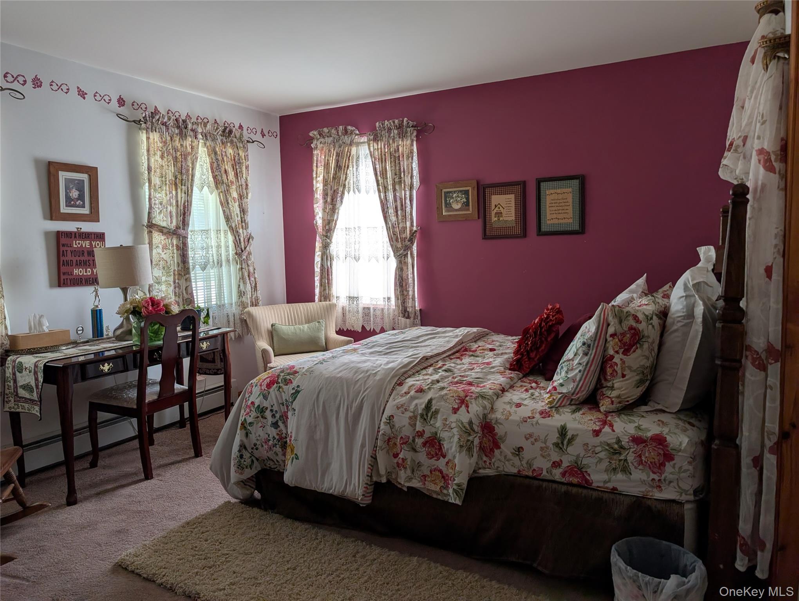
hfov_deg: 71.5
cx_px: 400
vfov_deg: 56.9
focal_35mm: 24
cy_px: 300
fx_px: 555
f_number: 1.68
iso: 21
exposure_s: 1/23.8
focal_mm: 6.9
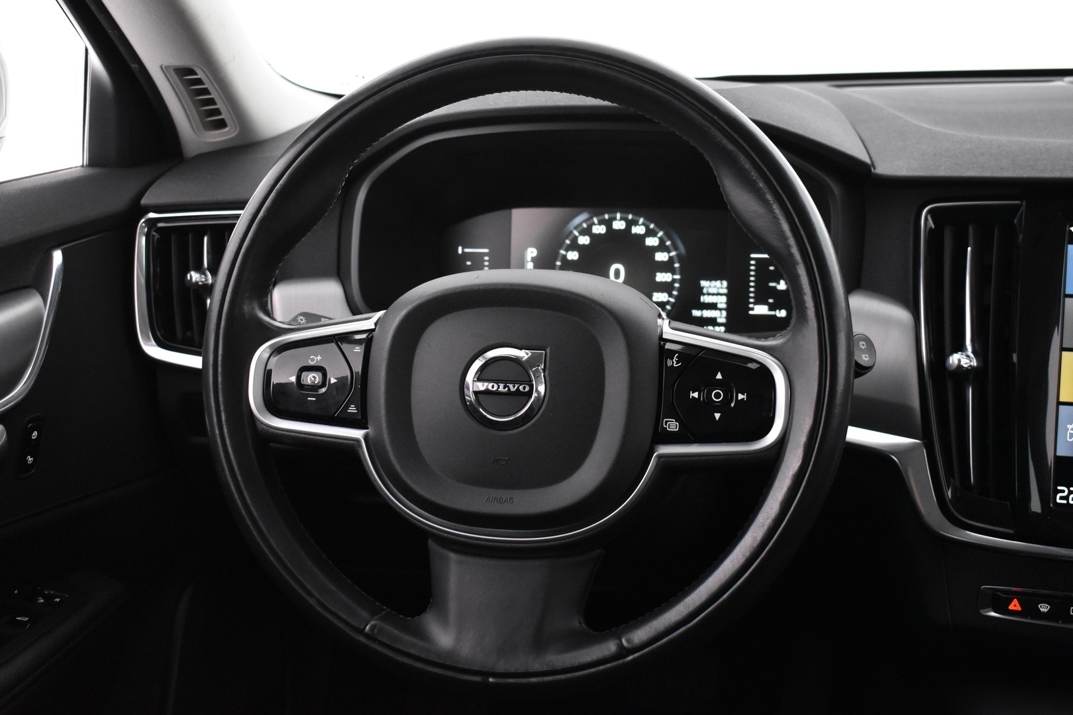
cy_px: 358
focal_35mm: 48
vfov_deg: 28.1
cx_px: 536
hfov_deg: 41.1
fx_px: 1431
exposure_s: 1/40
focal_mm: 32
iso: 3200
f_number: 4.5
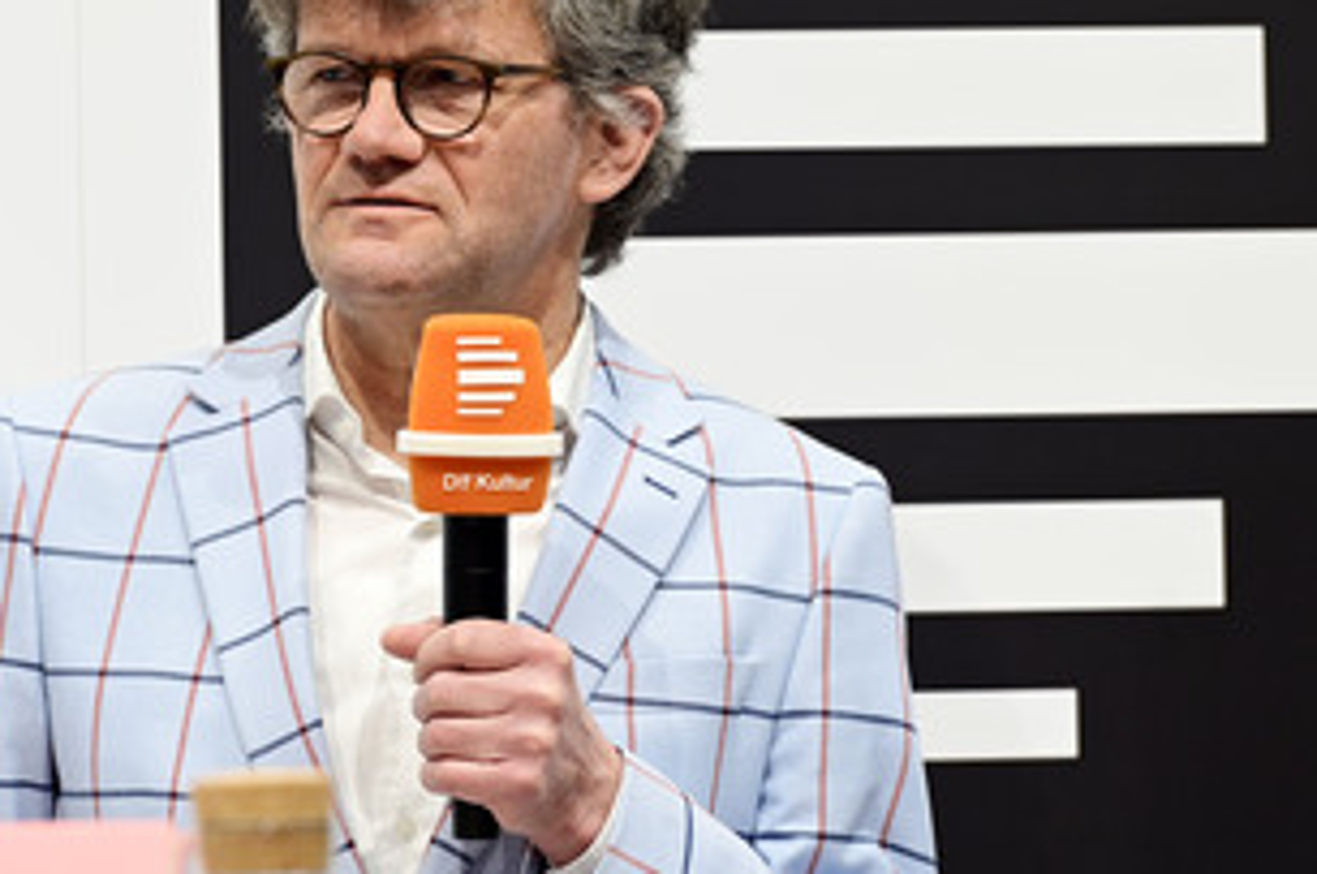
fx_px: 10775
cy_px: 284
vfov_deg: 4.6
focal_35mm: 295
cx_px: 437
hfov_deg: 7.0
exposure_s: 1/250
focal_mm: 200
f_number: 5
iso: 1250
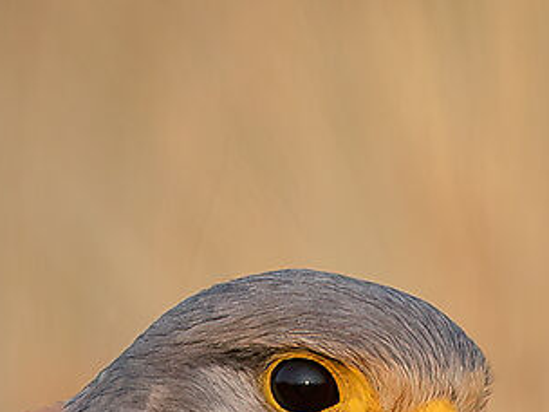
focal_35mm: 4549
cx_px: 307
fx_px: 72146
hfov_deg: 0.4
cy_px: 1081
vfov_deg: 0.3
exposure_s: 1/1250
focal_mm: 600
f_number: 6.3
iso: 1000
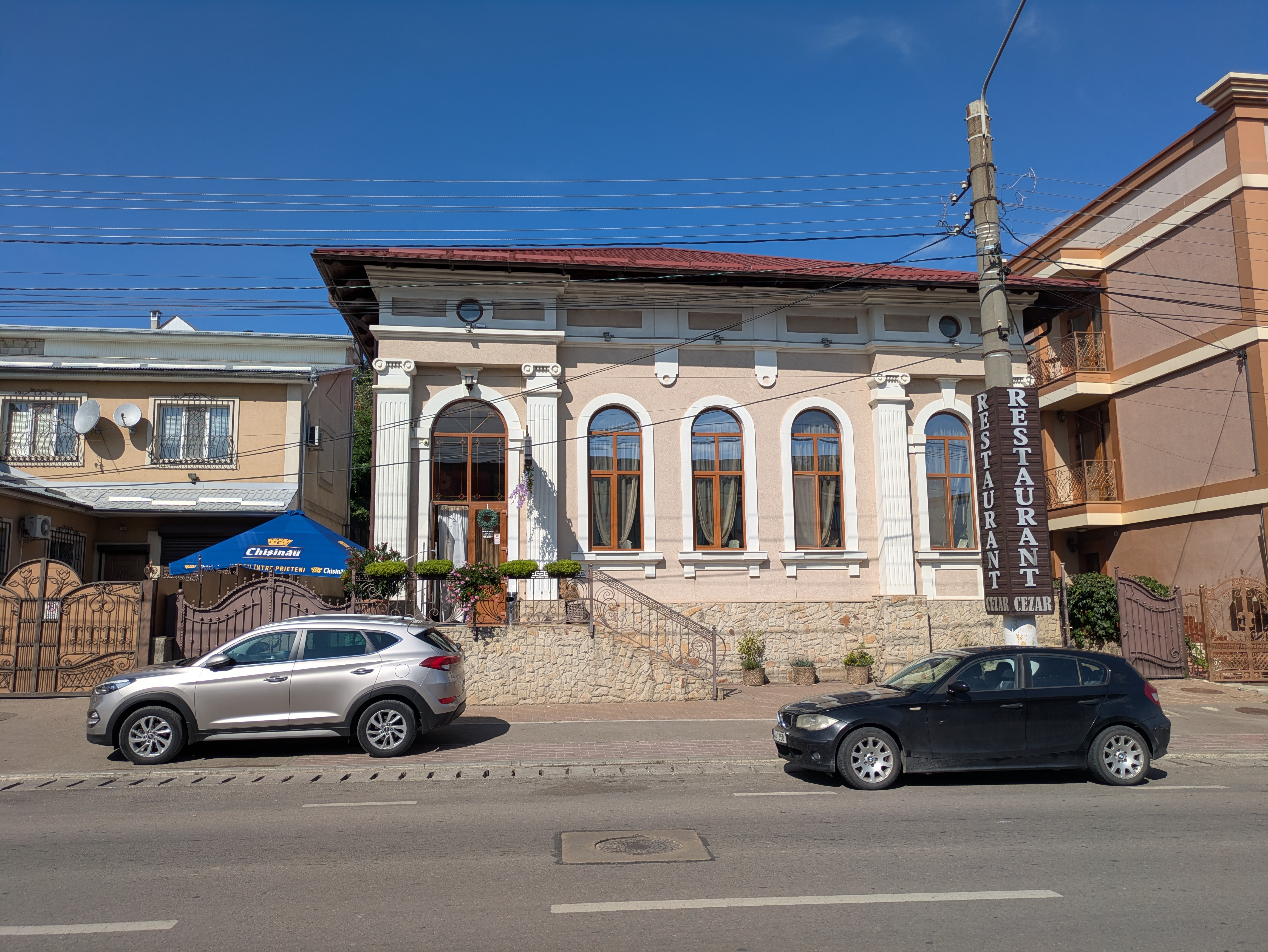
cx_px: 634
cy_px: 476
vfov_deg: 54.9
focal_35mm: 25
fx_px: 916
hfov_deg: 69.4
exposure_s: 1/3745
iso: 44
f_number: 1.89
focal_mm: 5.43
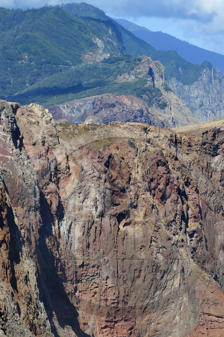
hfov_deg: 5.5
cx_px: 120
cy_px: 222
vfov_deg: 8.3
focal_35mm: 248
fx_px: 2317
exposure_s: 1/250
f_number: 13
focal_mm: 170
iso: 200
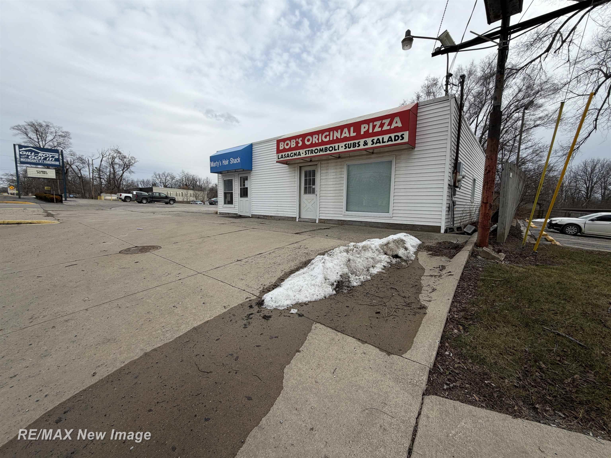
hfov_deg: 102.1
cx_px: 306
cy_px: 229
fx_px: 247
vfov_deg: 85.7
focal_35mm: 14
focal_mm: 2.22
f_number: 2.2
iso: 20
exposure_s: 1/770
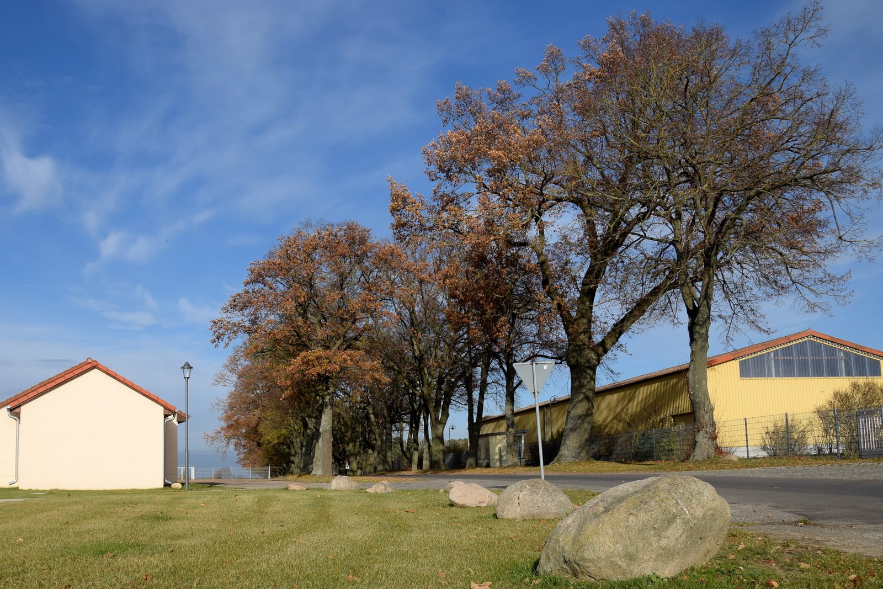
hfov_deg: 67.4
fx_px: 662
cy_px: 294
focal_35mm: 27
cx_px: 442
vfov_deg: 47.9
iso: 200
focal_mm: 18
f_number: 6.3
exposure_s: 1/1250
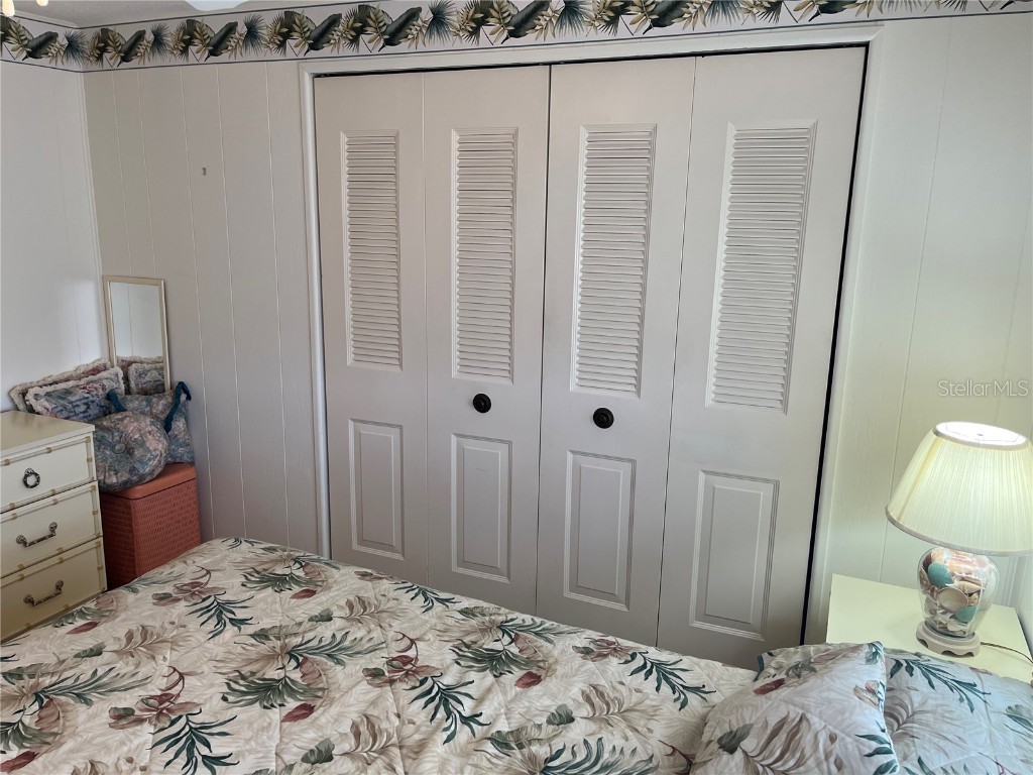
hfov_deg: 67.3
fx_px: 776
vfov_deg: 53.1
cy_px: 388
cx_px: 516
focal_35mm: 26
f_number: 1.6
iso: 80
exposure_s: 1/120
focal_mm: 5.1
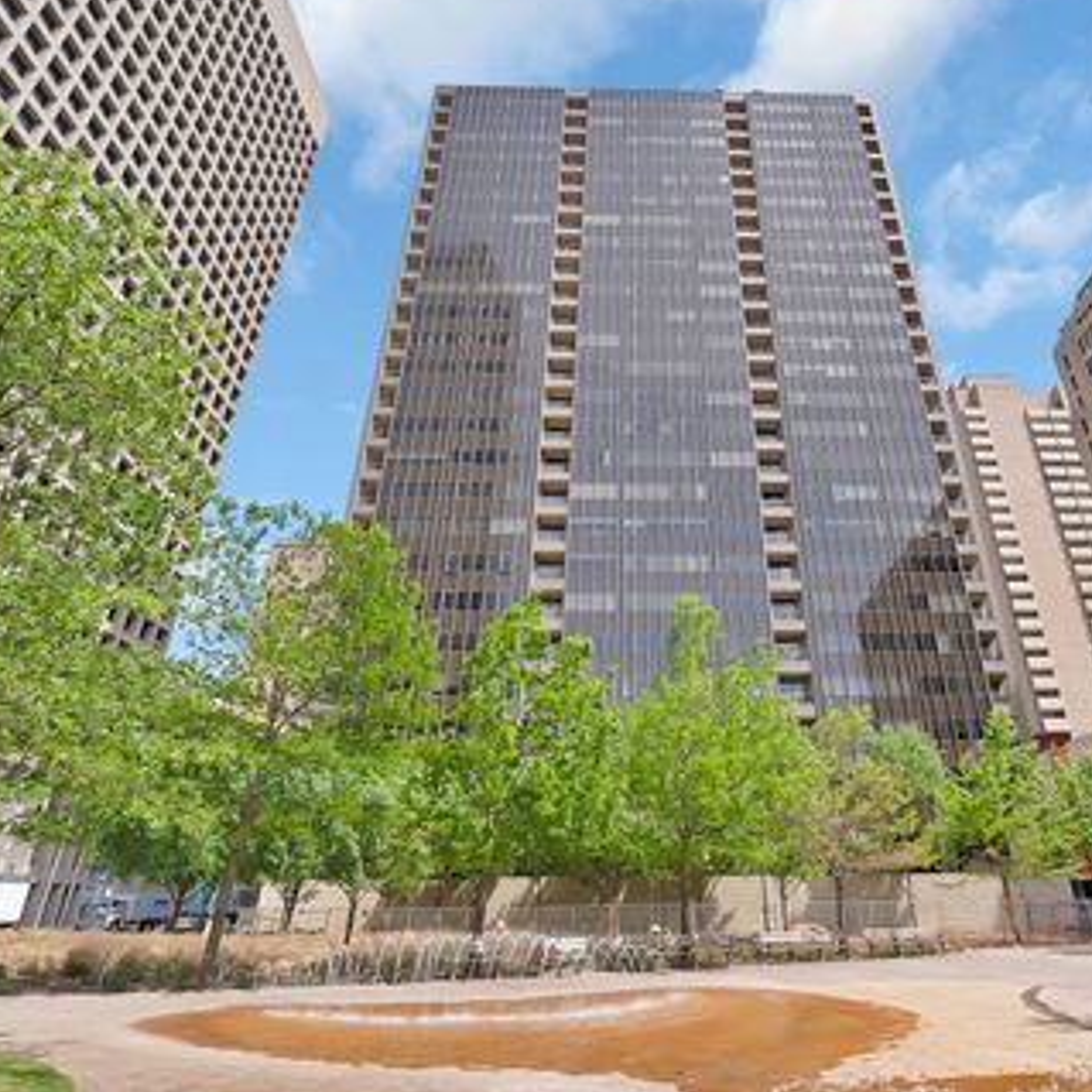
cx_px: 654
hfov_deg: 74.0
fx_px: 714
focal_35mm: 20
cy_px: 522
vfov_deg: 74.8
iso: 1600
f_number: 9
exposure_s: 1/320
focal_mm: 15
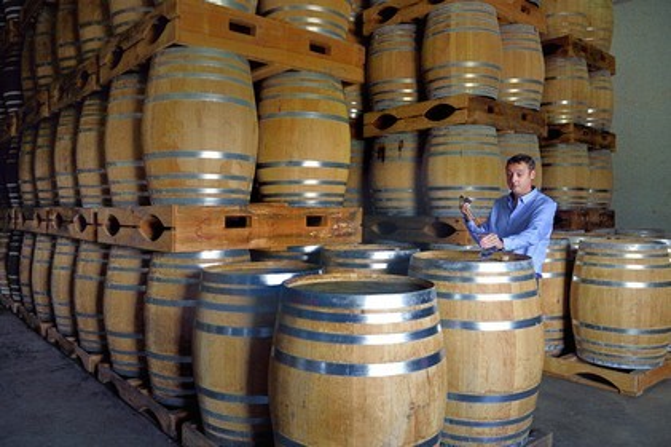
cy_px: 224
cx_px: 336
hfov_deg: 62.0
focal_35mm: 30
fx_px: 559
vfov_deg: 43.5
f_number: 7.1
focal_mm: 30
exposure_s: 1/250
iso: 1600
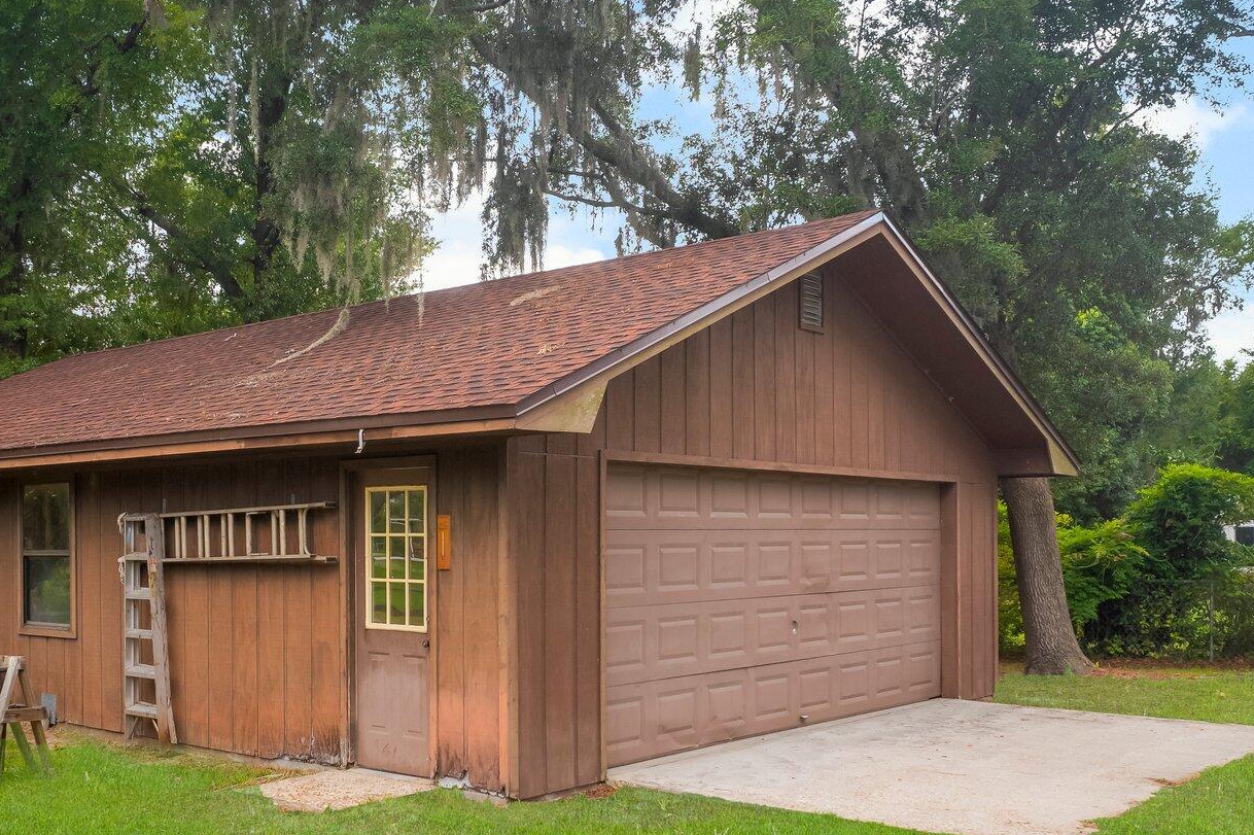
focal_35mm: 37
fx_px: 1288
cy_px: 524
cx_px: 499
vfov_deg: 35.7
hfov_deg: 51.5
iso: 100
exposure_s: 1/160
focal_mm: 8.38
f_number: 2.8
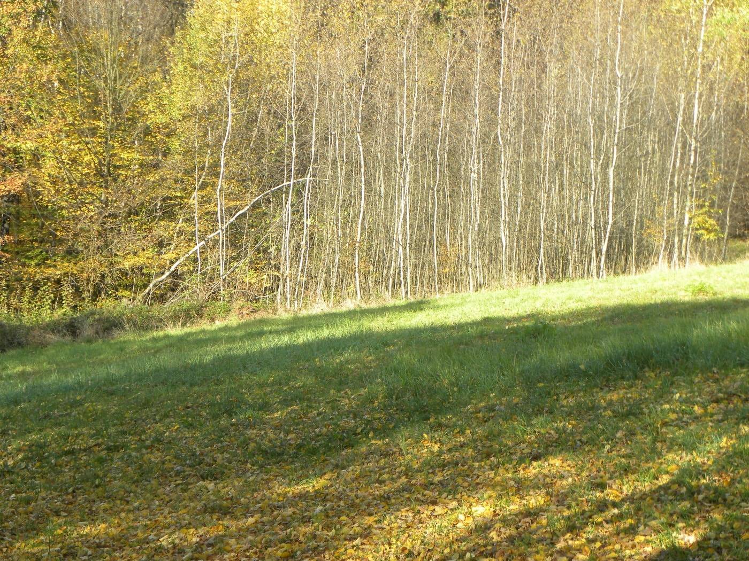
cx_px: 374
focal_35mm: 95
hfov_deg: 20.7
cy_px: 280
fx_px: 2056
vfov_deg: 15.6
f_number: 4
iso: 64
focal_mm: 16.9
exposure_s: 1/133
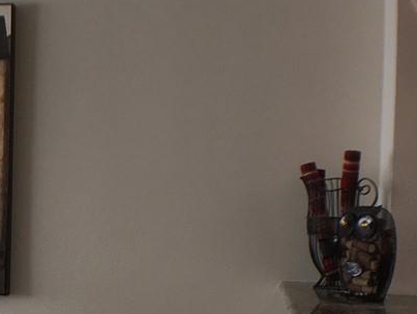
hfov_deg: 16.3
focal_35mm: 115
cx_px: -97
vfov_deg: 12.7
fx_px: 1387
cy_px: 329
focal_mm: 4.15
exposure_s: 1/120
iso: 40
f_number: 2.2
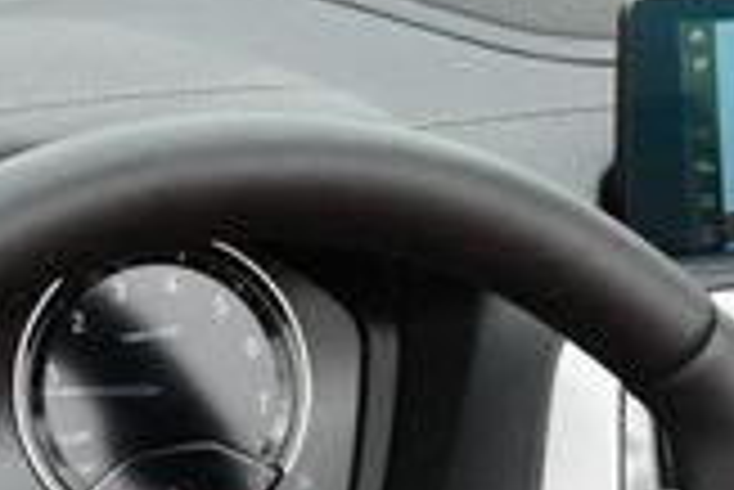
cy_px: 782
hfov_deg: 12.9
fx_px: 3204
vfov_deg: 8.5
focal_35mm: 157
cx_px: 752
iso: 200
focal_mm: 20
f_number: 5.6
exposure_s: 1/250
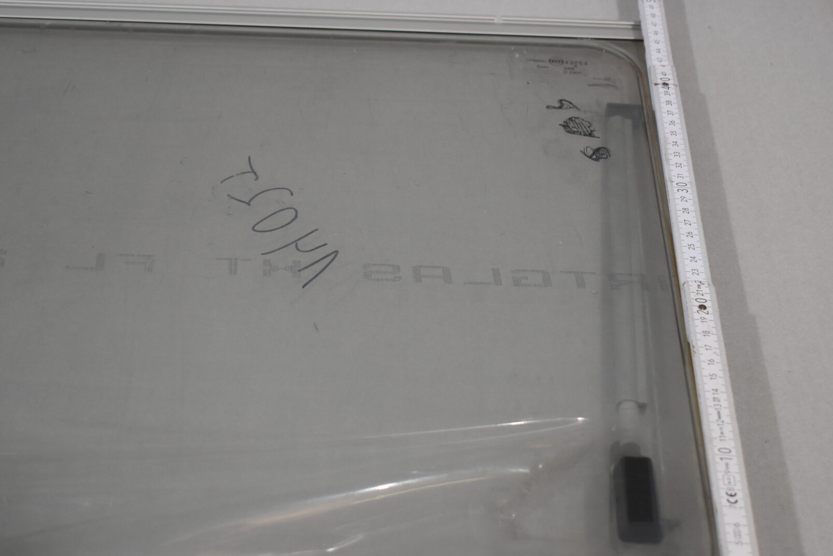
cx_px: 423
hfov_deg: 32.4
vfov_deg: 21.9
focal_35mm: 62
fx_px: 1435
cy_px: 325
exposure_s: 1/250
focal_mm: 26
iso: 560
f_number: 4
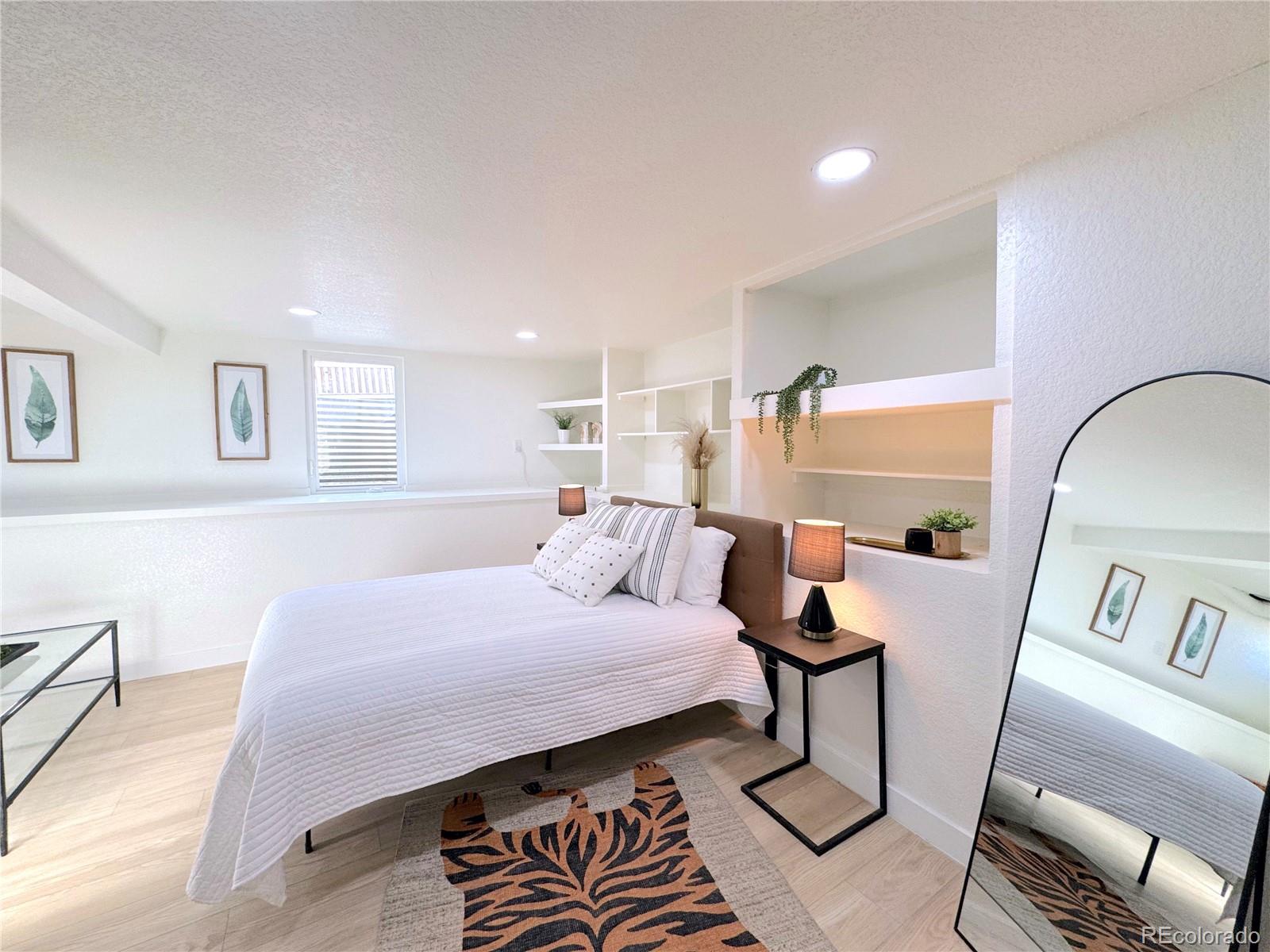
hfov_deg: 102.1
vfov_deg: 85.7
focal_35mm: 14
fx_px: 514
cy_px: 476
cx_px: 635
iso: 100
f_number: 2.2
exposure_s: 1/120
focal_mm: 2.22
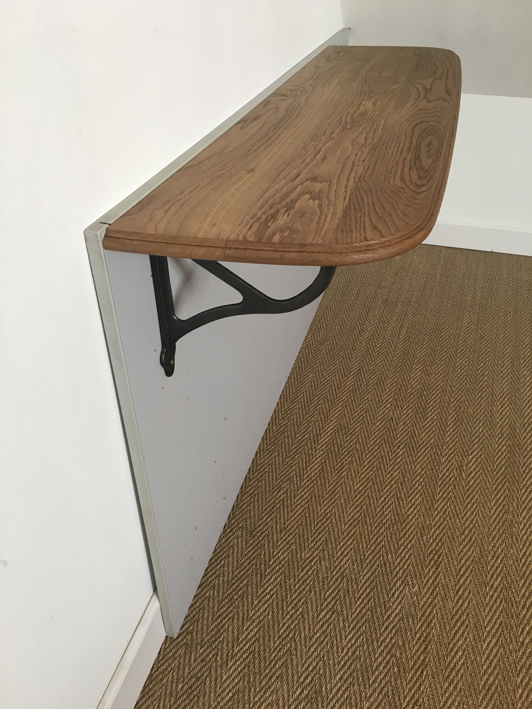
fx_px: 594
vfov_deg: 61.7
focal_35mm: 29
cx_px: 266
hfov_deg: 48.2
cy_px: 354
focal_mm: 4.15
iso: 80
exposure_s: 1/33
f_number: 2.2
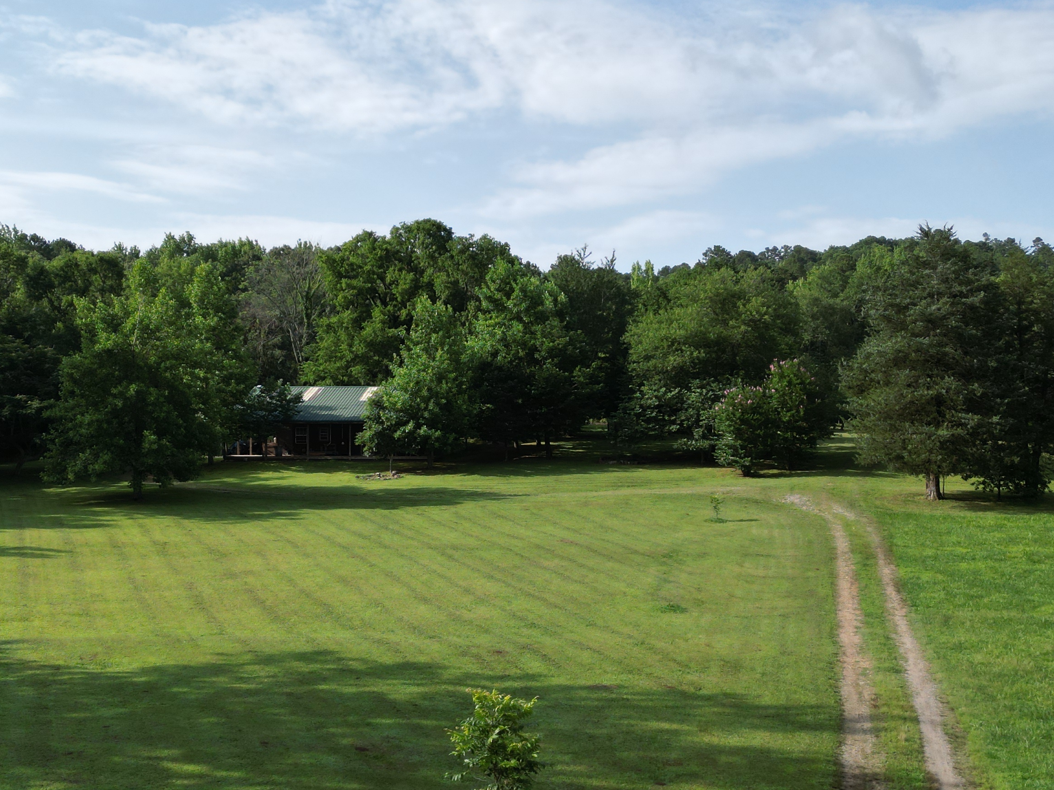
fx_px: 1279
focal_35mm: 42
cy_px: 438
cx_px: 473
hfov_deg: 44.7
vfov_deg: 34.3
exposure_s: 1/2000
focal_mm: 6.72
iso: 100
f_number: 1.7
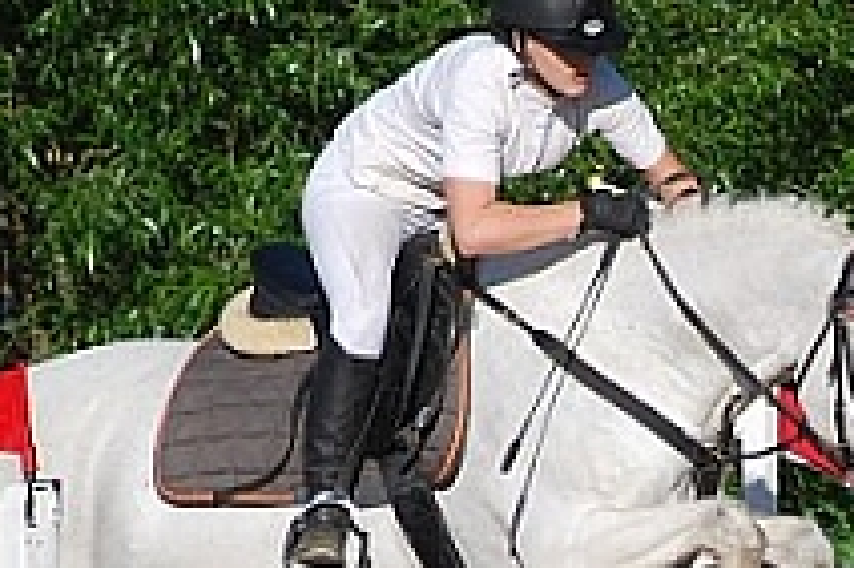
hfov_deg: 2.9
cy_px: 598
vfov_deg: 1.9
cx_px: 495
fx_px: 16806
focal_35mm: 709
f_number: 5.6
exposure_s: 1/1000
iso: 180
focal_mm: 200
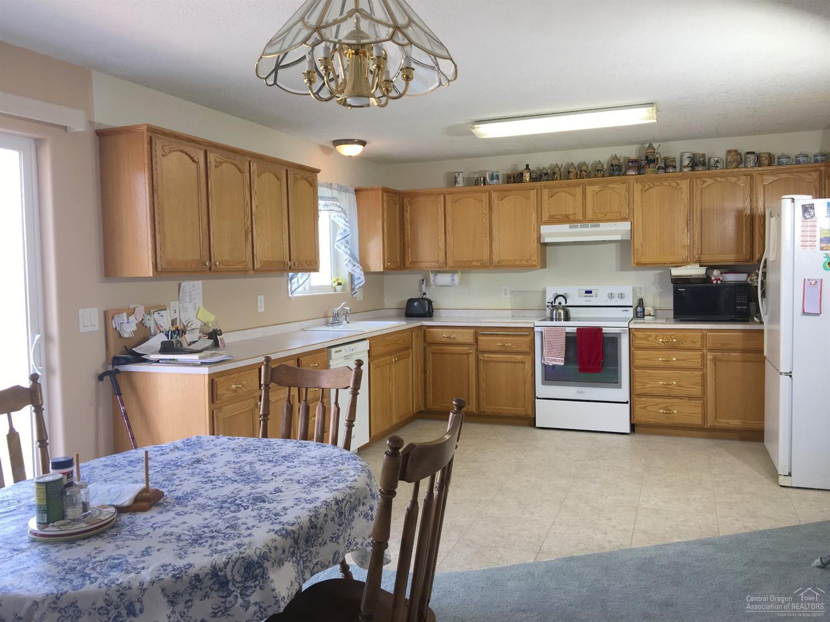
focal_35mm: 29
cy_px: 311
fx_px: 695
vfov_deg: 48.2
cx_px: 415
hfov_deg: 61.7
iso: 25
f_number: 2.2
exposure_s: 1/60
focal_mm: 4.15
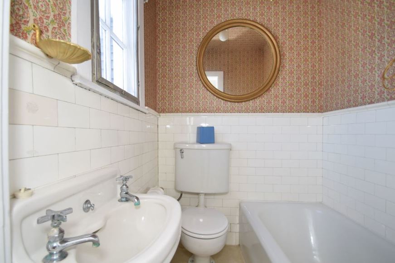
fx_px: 181
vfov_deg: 72.0
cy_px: 132
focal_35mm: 16
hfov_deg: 95.0
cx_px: 198
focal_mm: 11
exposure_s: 1/50
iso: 100
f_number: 3.5
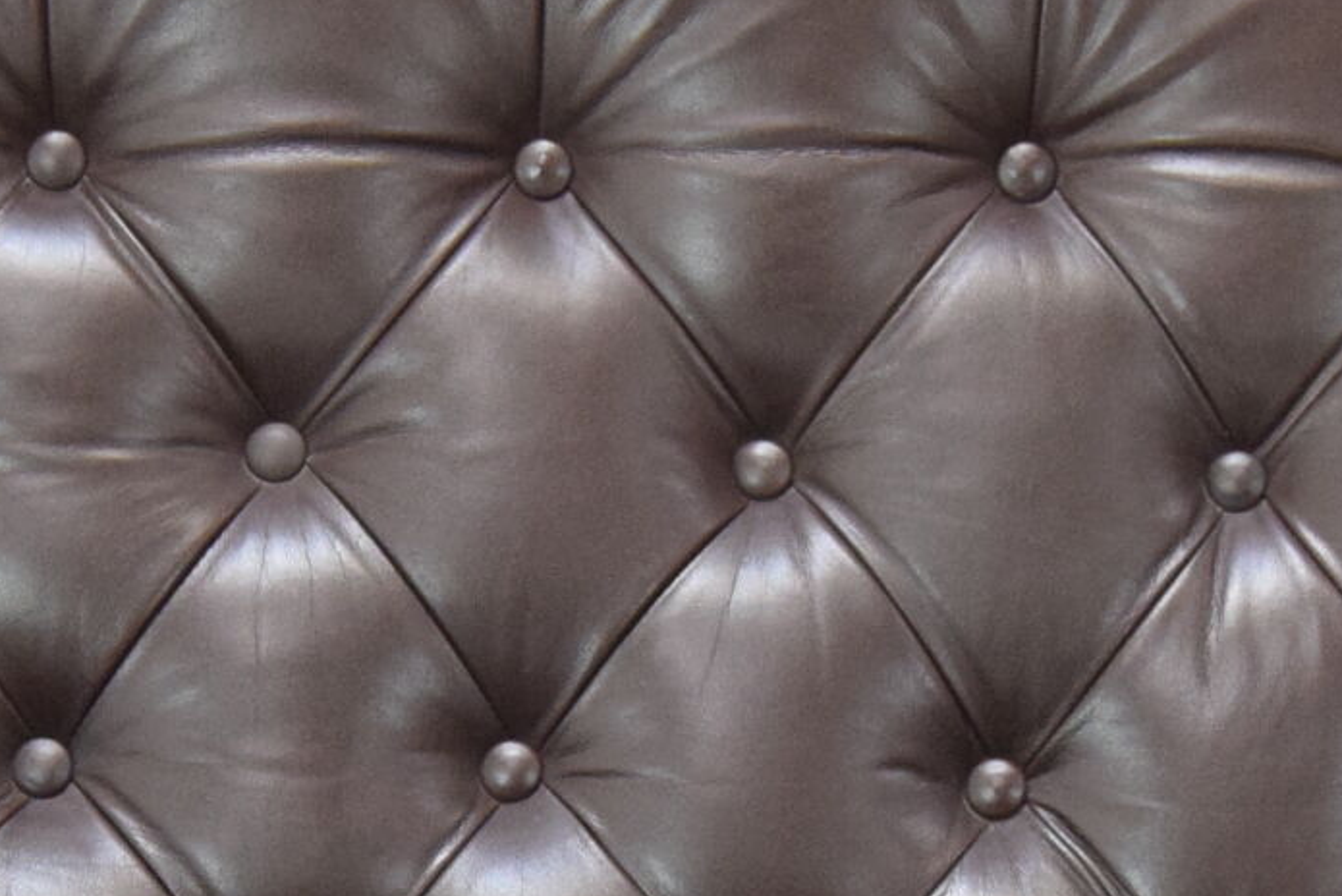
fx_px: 6265
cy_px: 1135
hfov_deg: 12.2
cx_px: 284
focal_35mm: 168
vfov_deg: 8.1
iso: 1600
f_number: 5.6
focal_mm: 26
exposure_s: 1/125
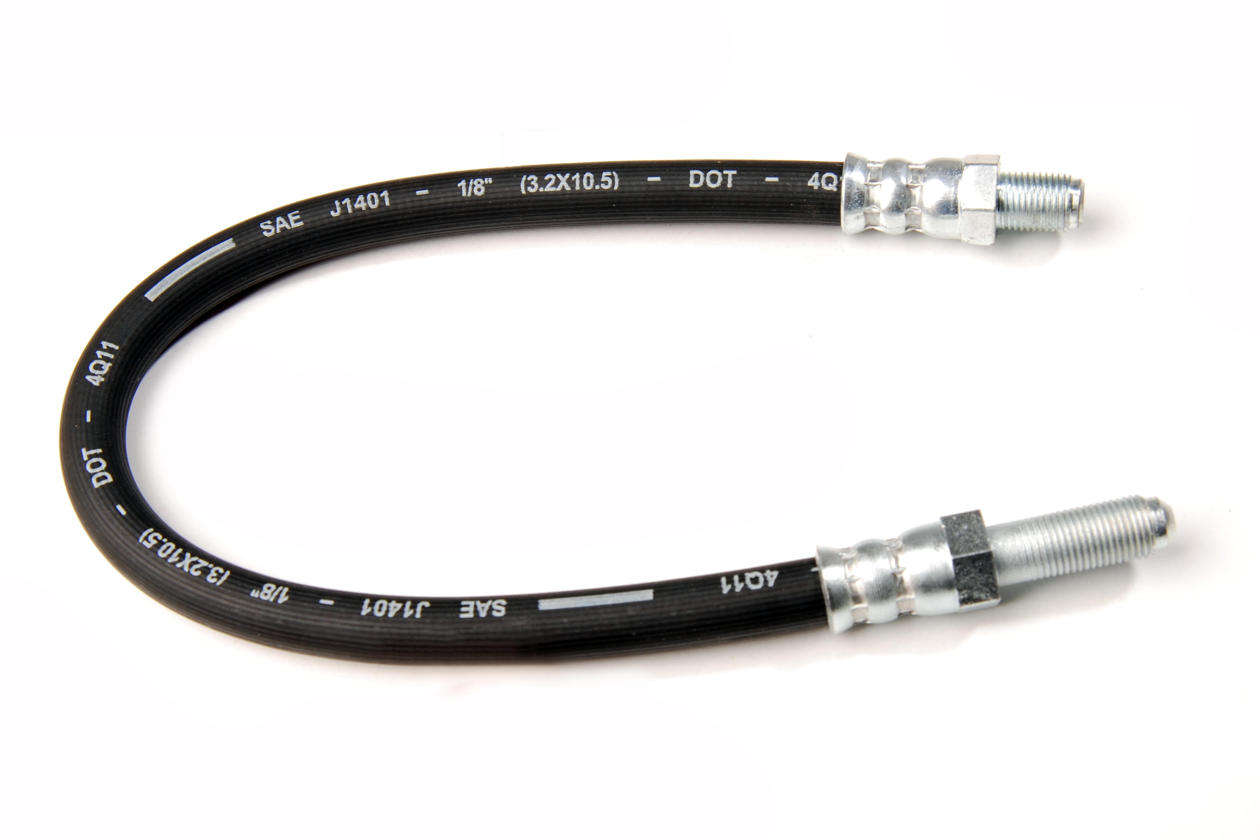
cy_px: 420
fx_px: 1837
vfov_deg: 25.8
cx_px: 630
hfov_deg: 37.9
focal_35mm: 52
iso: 100
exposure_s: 1/125
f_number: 13
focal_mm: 35
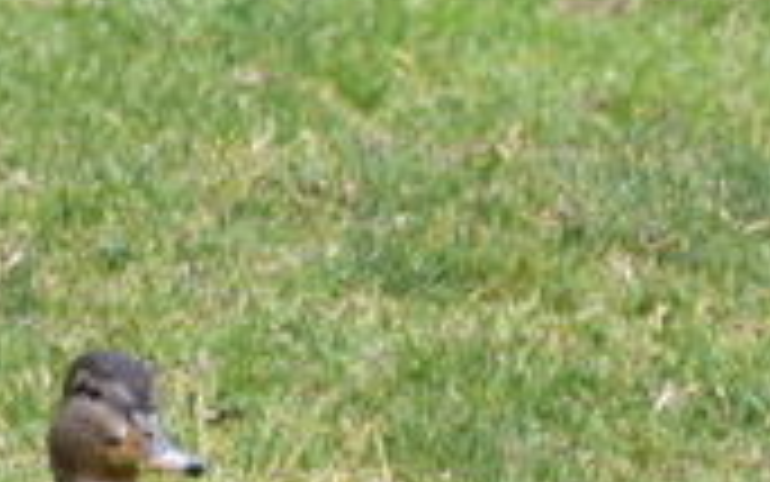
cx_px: 54
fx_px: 48050
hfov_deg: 0.9
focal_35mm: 2289
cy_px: 734
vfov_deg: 0.6
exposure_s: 1/640
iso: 450
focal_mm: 300
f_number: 5.6
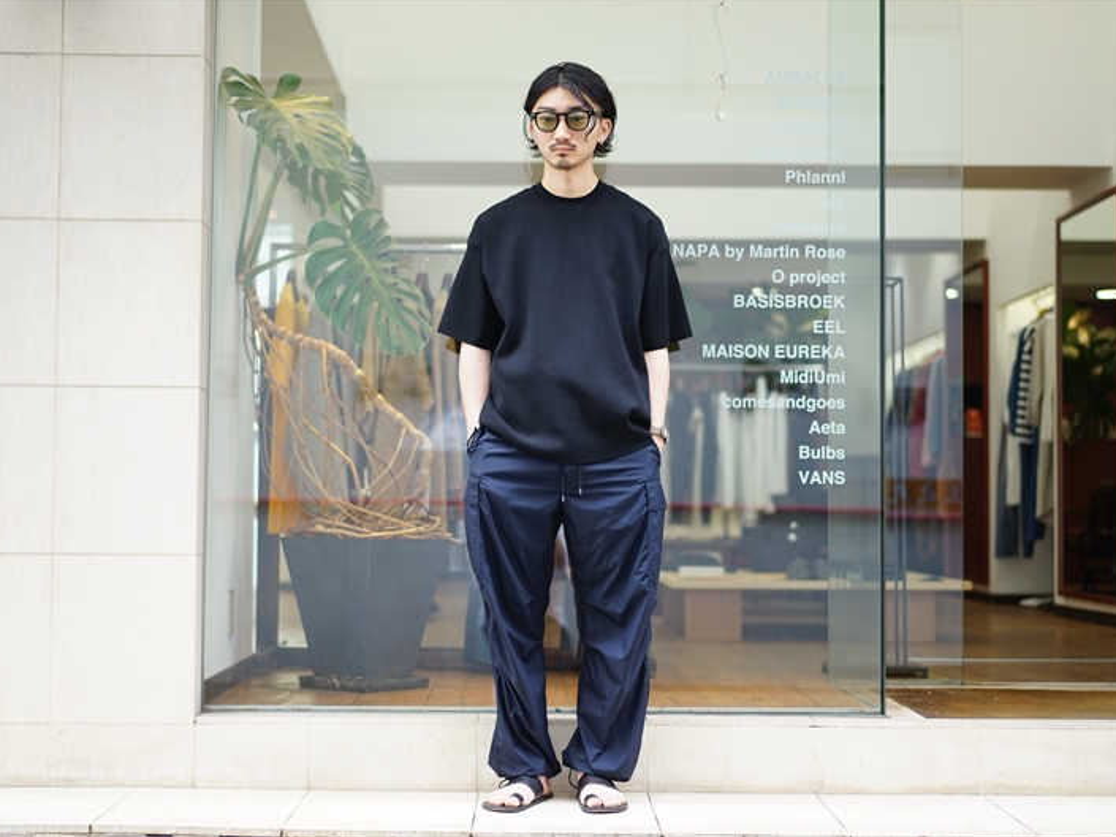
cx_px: 568
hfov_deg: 32.2
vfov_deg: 24.4
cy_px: 417
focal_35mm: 60
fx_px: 1935
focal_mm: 55
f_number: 1.8
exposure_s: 1/80
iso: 100
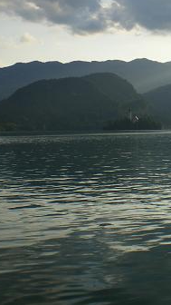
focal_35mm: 65
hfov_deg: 18.4
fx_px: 524
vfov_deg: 32.3
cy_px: 127
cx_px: 139
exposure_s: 1/400
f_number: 4.6
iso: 64
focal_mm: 6.3
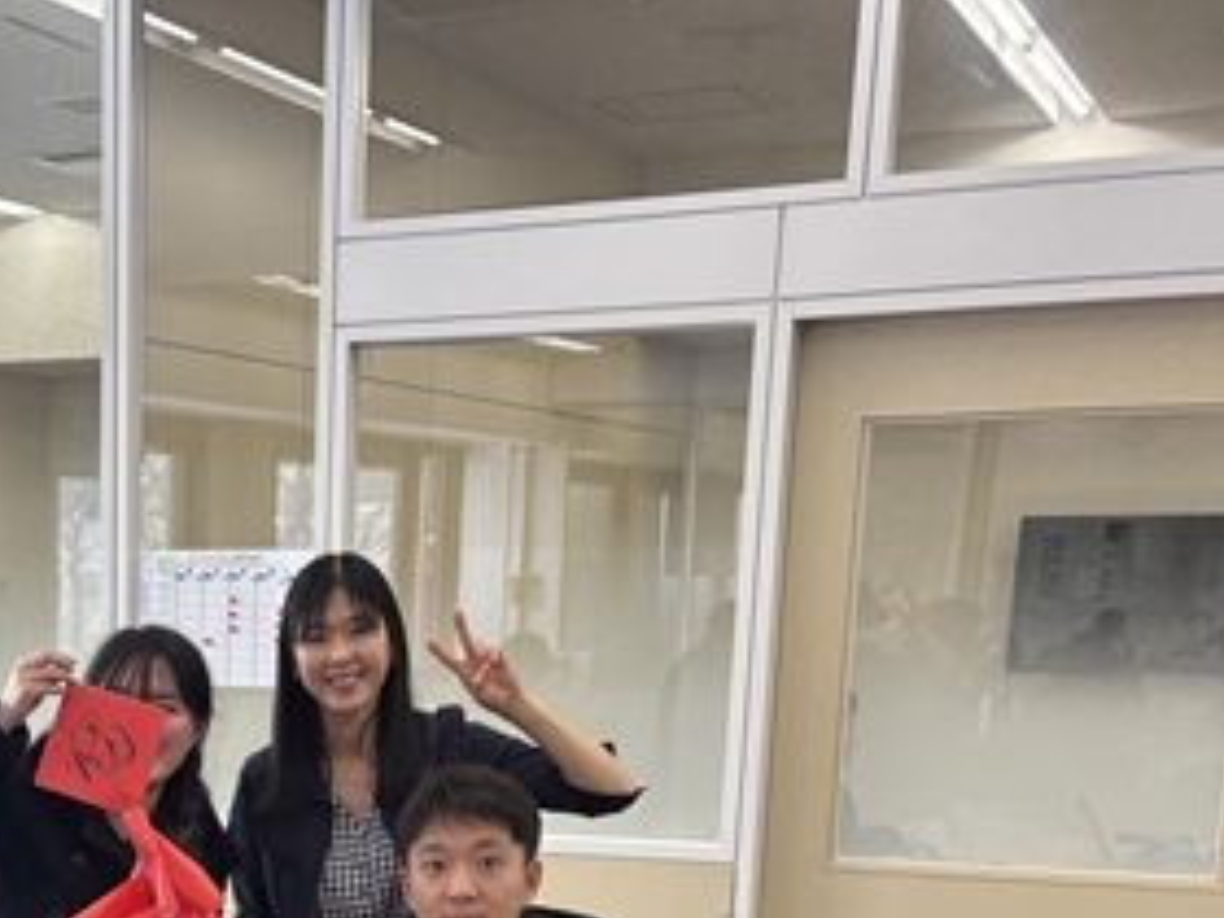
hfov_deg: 28.5
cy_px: 1134
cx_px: 96
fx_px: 2298
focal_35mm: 65
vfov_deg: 20.9
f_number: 1.6
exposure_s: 1/100
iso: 50
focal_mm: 5.96
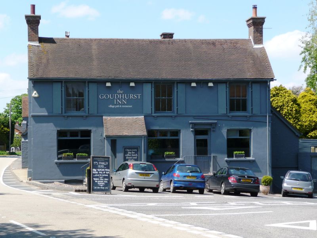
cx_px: 158
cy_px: 119
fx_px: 815
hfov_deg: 22.0
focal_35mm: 89
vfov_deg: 16.6
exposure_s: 1/320
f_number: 4.7
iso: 100
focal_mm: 15.2
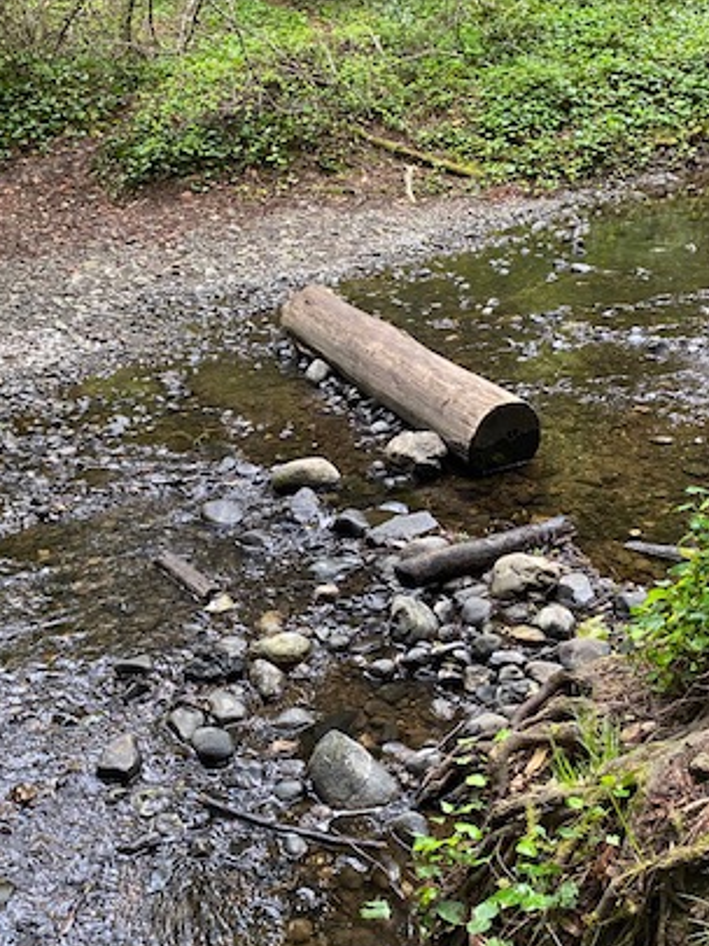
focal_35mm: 41
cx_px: 378
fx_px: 1121
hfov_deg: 35.1
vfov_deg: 45.6
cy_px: 380
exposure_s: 1/60
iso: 320
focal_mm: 4.25
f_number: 1.8
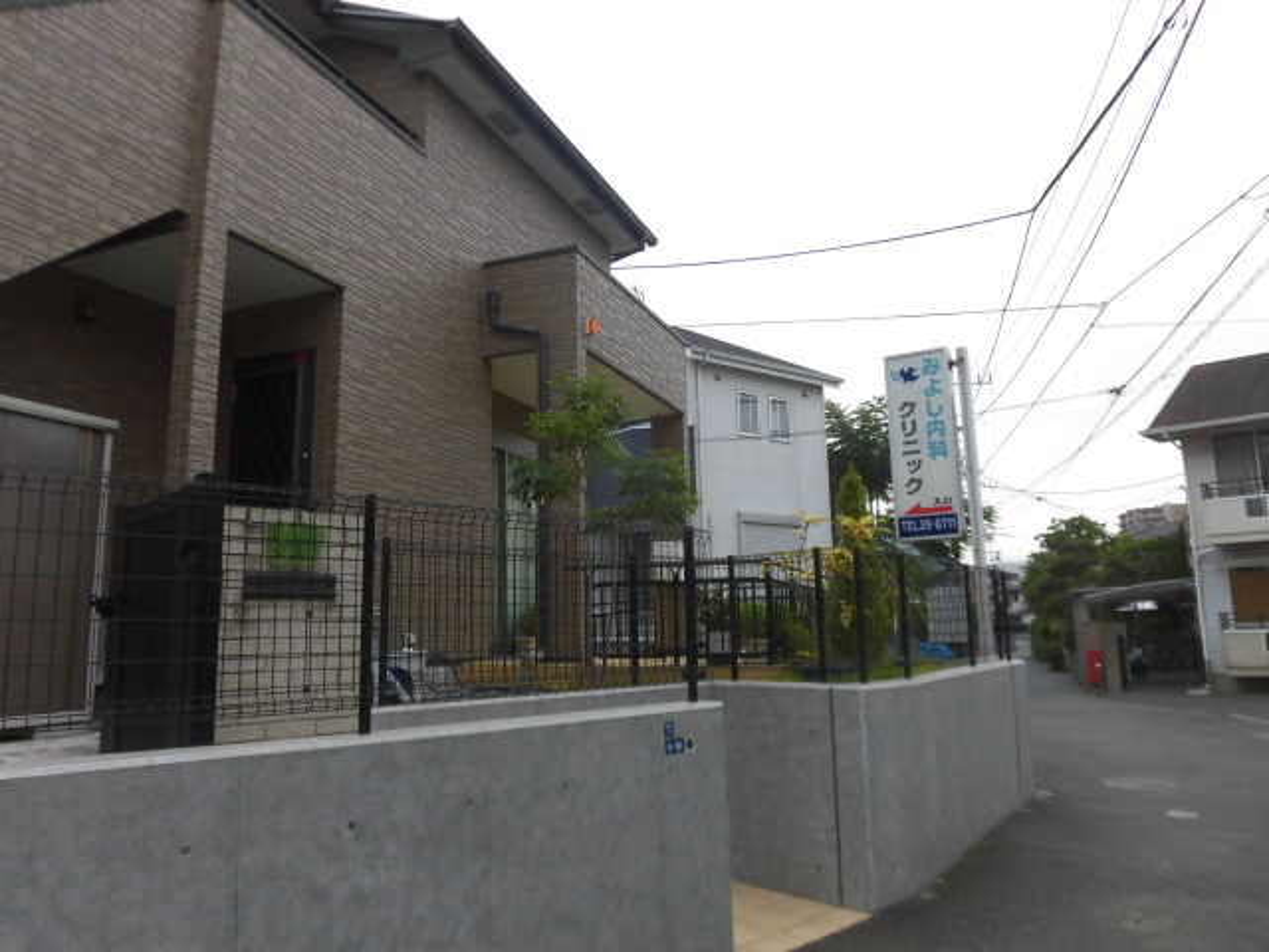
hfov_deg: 71.6
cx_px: 634
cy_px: 476
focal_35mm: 24
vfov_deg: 56.8
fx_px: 880
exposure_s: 1/100
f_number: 3.1
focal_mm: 4.3
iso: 100
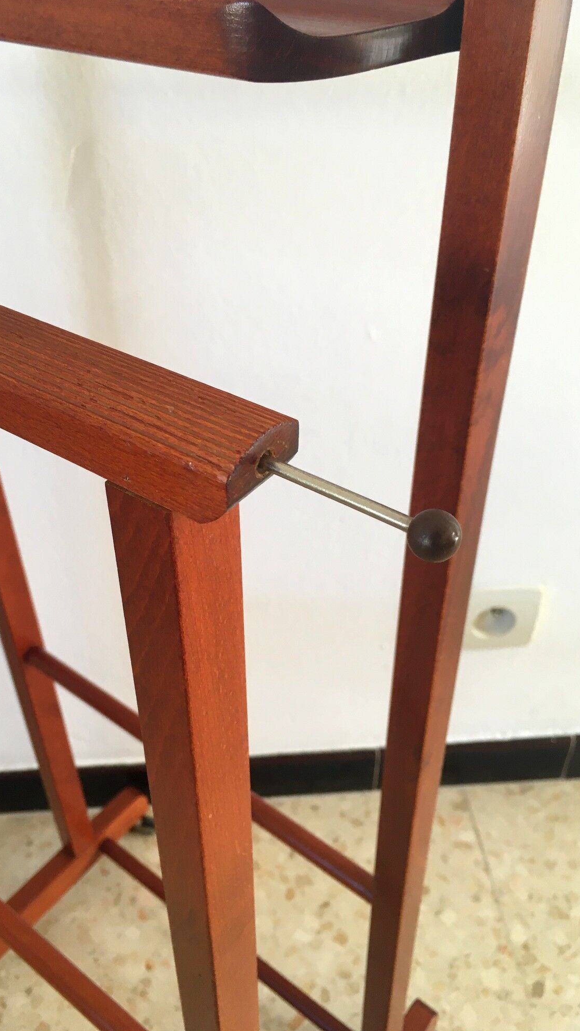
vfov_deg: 61.0
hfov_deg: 36.5
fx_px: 875
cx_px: 231
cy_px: 516
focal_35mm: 32
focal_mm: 4.15
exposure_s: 1/33
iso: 40
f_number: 2.2
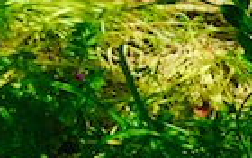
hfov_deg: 8.0
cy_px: 632
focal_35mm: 219
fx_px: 1506
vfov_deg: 5.3
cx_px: 787
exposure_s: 1/1980
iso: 32
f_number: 2.2
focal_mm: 4.15
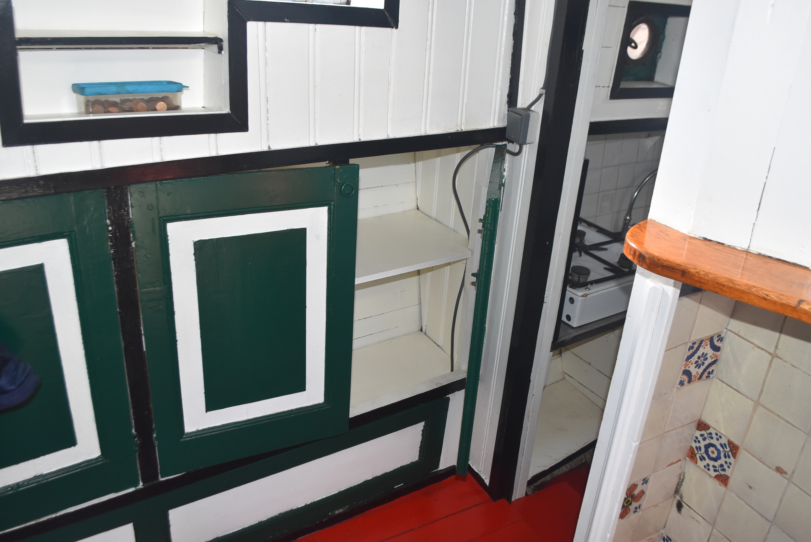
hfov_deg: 61.9
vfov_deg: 43.7
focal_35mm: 30
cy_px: 271
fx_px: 676
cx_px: 406
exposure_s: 1/80
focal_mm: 20
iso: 800
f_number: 4.5
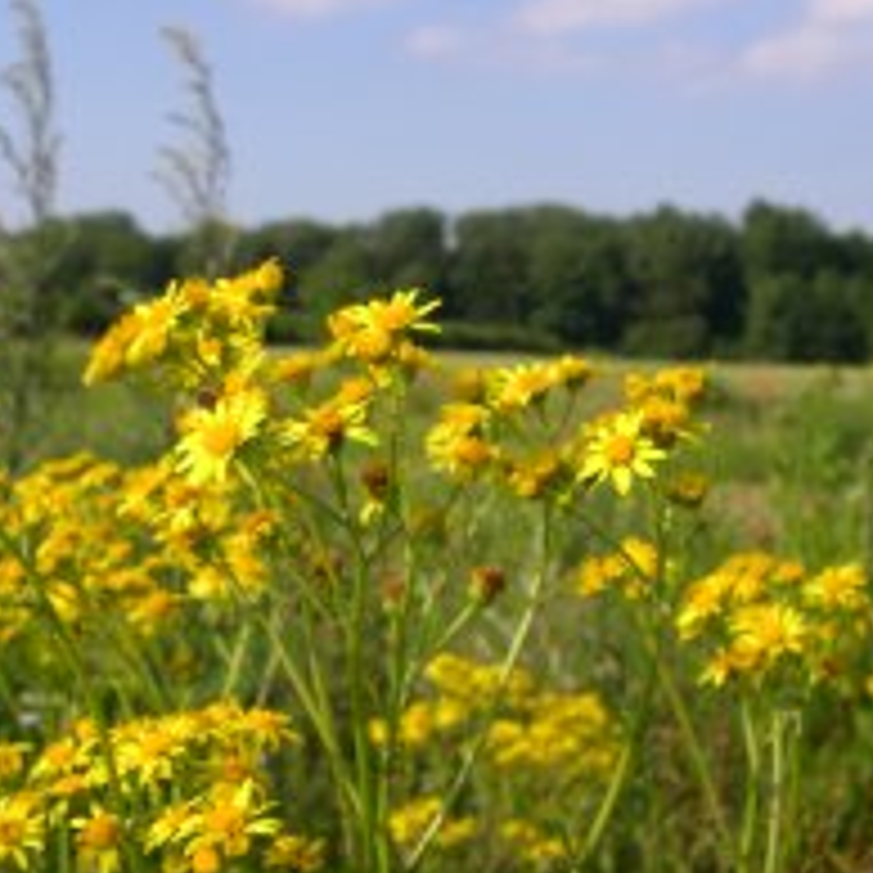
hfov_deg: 28.8
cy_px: 423
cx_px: 272
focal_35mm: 59
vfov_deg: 29.1
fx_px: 1683
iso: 100
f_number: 7.6
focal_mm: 8
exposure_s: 1/174
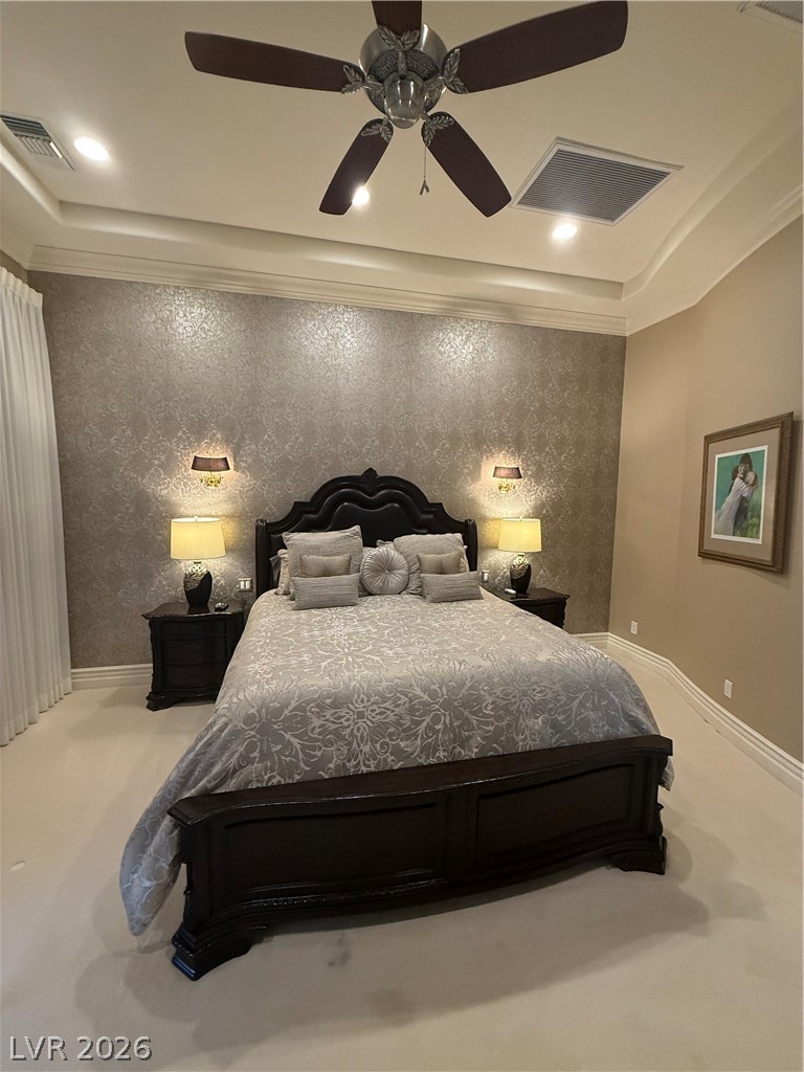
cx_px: 402
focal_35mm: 14
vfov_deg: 102.1
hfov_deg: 85.7
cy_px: 536
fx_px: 434
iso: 400
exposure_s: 1/120
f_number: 2.2
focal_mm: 2.22
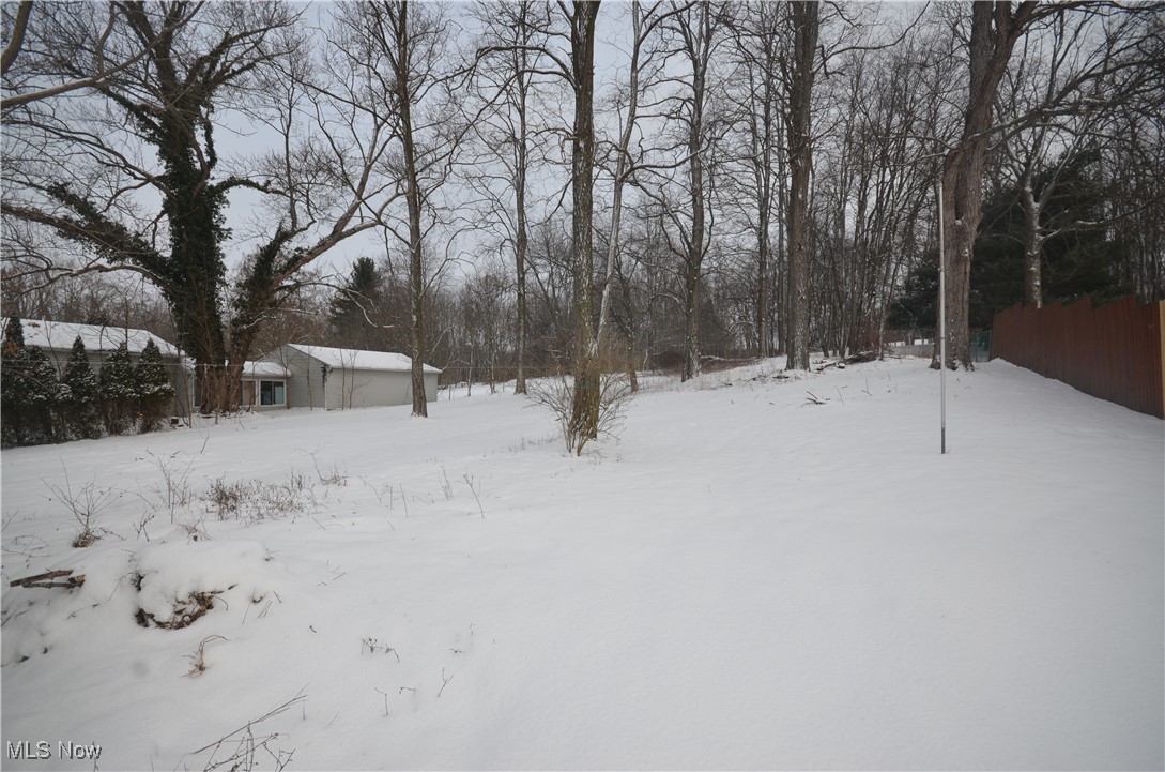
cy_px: 386
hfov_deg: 100.5
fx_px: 484
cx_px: 582
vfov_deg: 77.1
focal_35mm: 15
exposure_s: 1/250
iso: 110
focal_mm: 10
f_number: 8
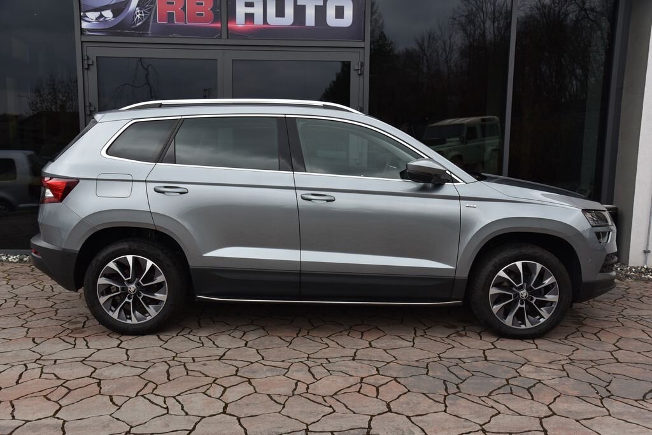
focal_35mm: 32
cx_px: 326
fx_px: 580
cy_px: 218
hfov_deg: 58.7
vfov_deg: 41.2
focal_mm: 32
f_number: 7.1
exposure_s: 1/200
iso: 500
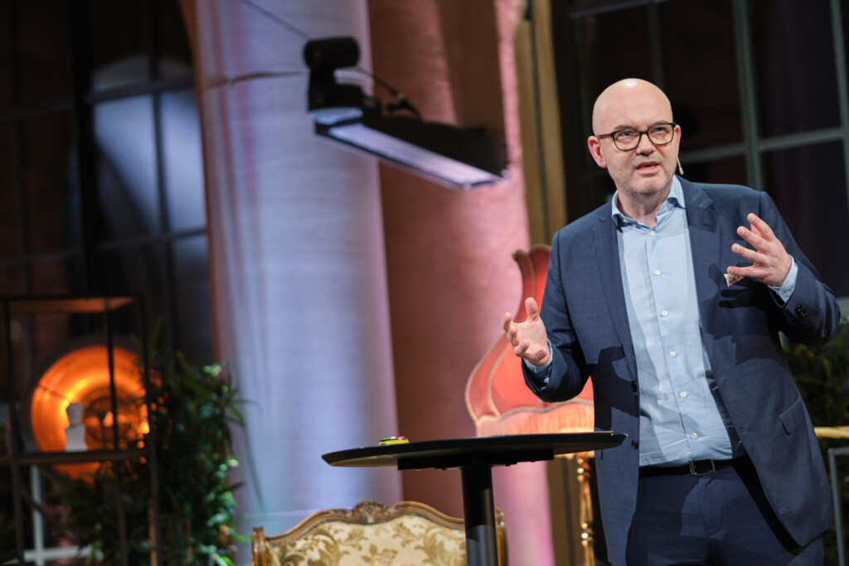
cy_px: 283
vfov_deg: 10.2
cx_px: 424
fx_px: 3184
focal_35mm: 135
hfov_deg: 15.2
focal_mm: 90
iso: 800
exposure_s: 1/150
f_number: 2
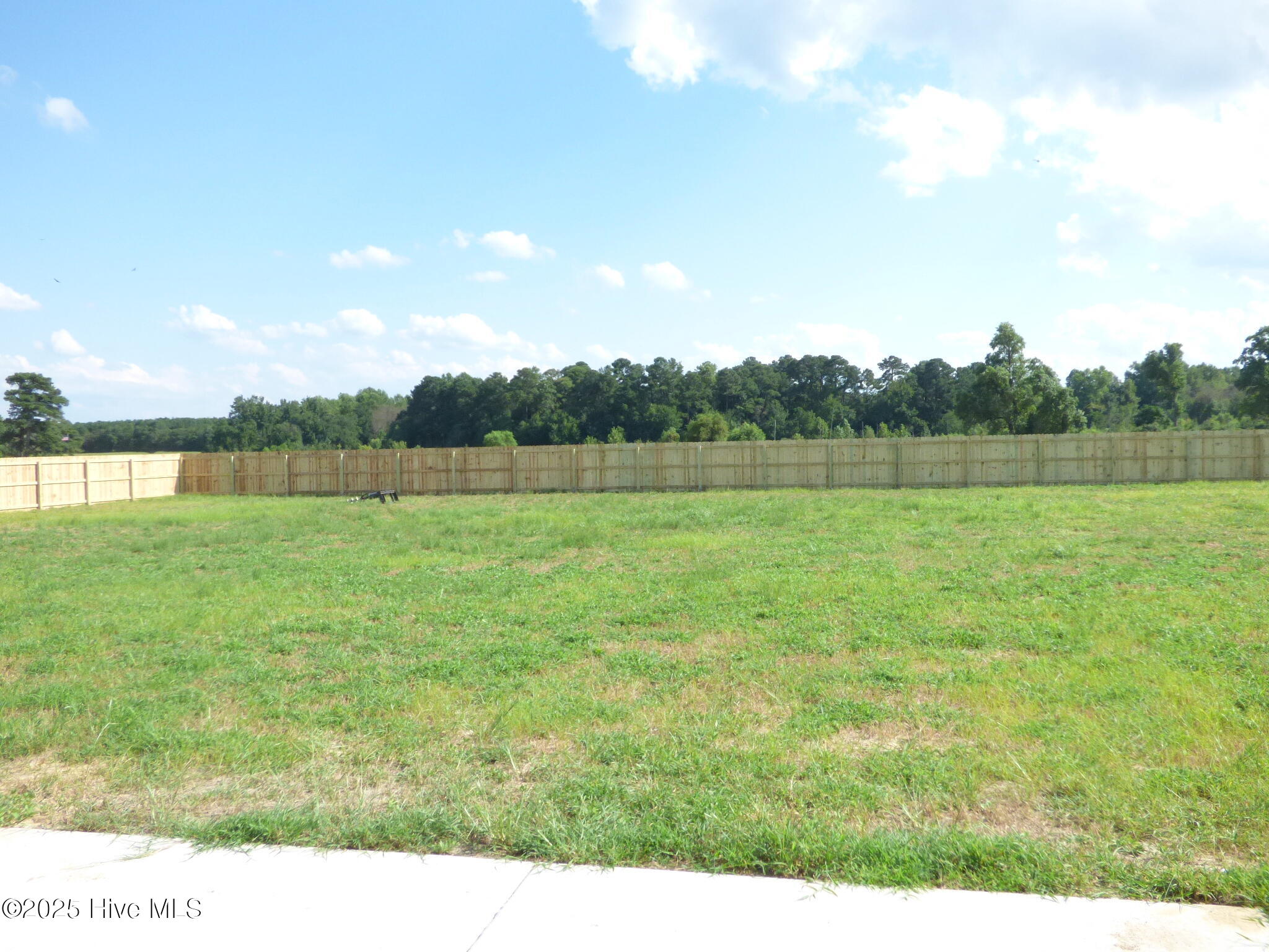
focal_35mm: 30
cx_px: 634
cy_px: 476
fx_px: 1100
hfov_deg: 60.0
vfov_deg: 46.8
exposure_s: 1/2000
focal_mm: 5.29
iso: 400
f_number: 4
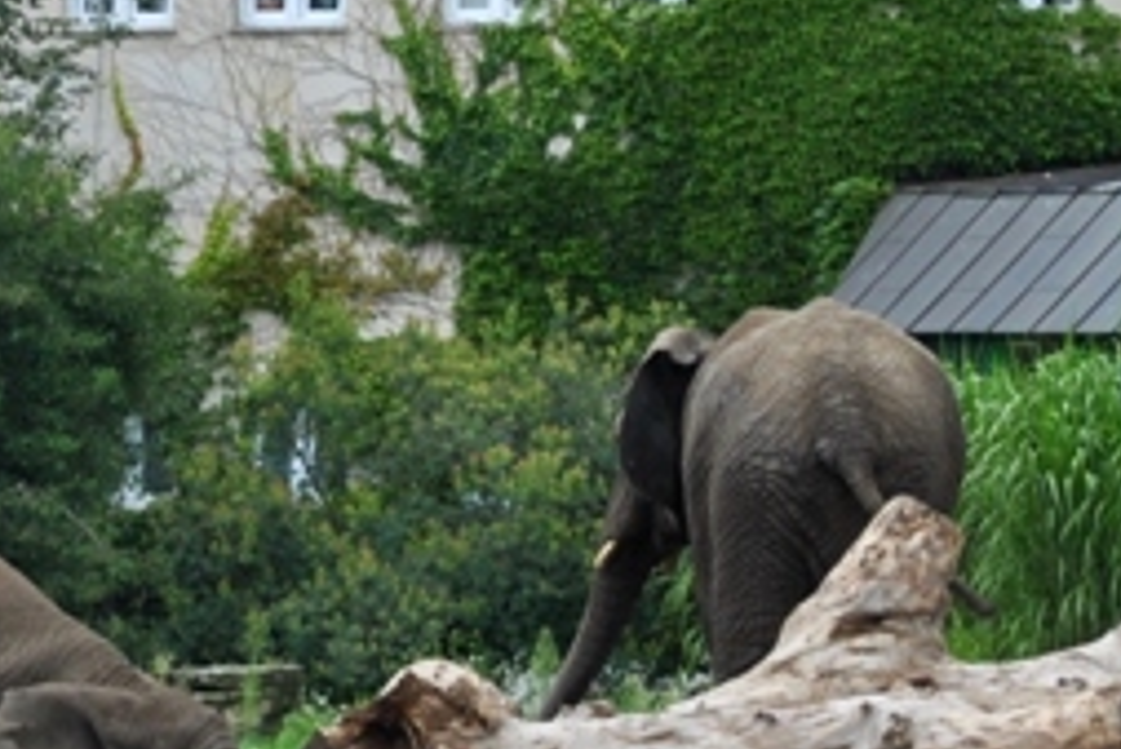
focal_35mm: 391
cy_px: -29
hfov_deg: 5.3
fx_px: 12193
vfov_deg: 3.5
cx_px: 44
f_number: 8
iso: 100
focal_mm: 55
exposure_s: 1/125
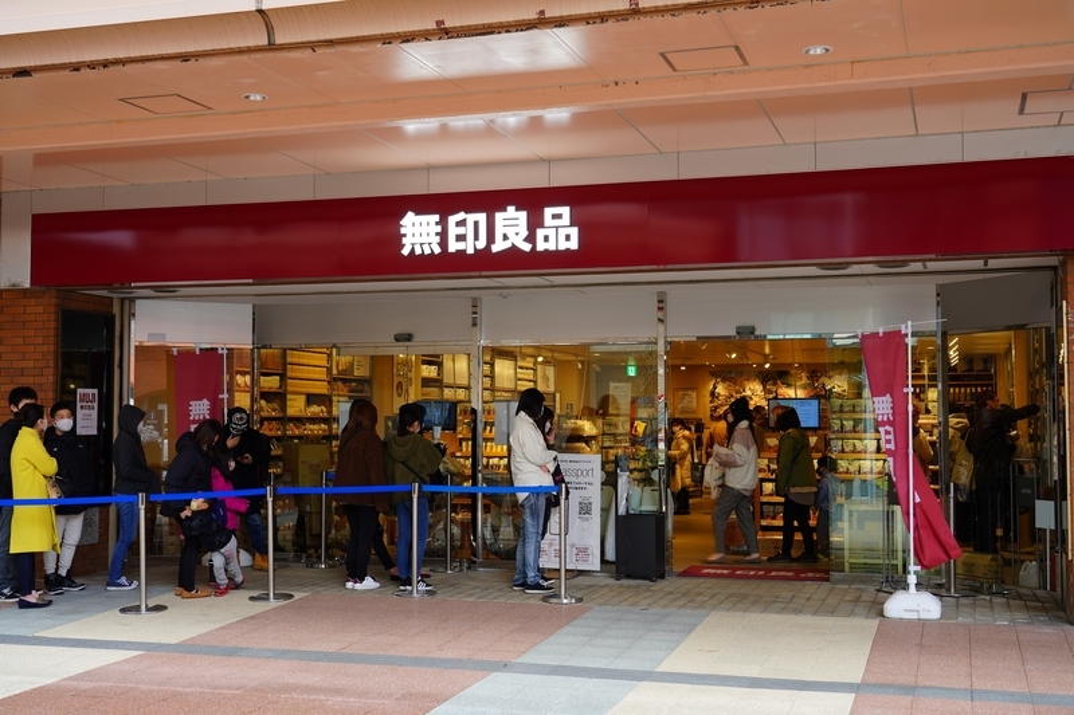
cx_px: 537
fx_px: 1253
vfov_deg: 31.9
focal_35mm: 42
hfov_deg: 46.4
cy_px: 358
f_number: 4.5
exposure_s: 1/60
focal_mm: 42
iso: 100
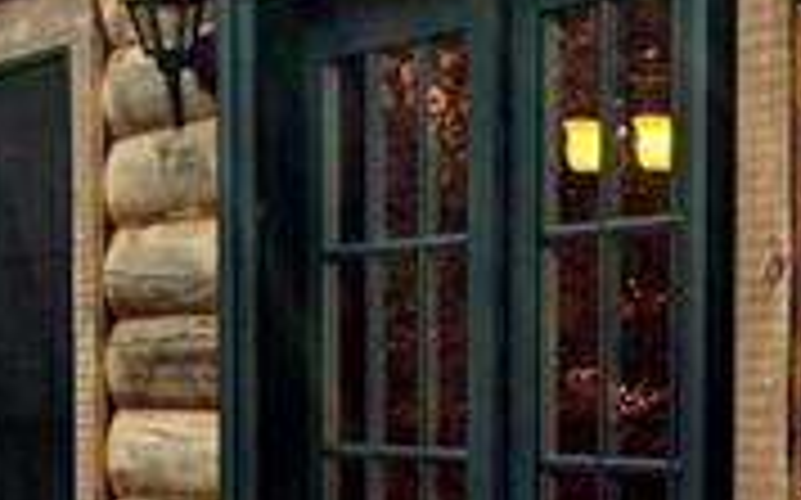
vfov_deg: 9.6
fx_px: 2902
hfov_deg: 15.3
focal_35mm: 133
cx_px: 904
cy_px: 667
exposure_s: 1/178
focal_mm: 4.15
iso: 32
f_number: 2.2
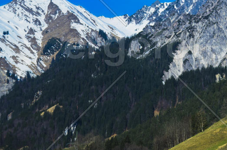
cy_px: 48
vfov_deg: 8.0
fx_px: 1076
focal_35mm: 171
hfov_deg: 12.0
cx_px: 148
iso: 100
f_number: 4.8
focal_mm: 68
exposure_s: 1/350
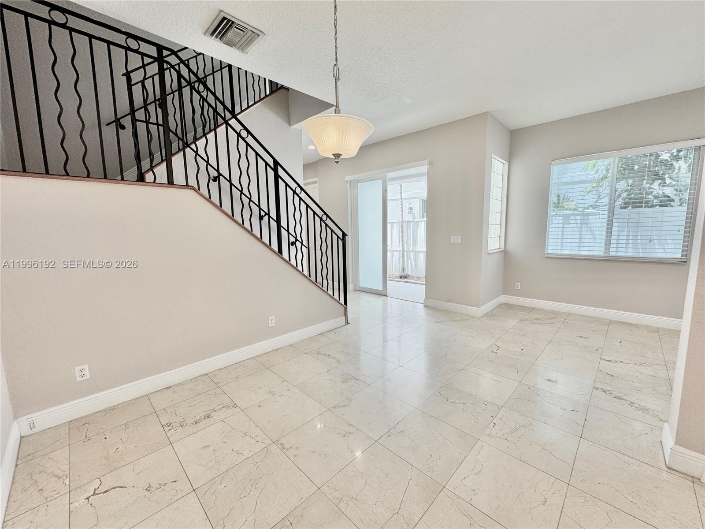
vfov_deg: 85.7
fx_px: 285
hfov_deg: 102.1
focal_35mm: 14
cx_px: 352
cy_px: 264
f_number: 2.2
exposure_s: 1/120
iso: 50
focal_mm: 2.22
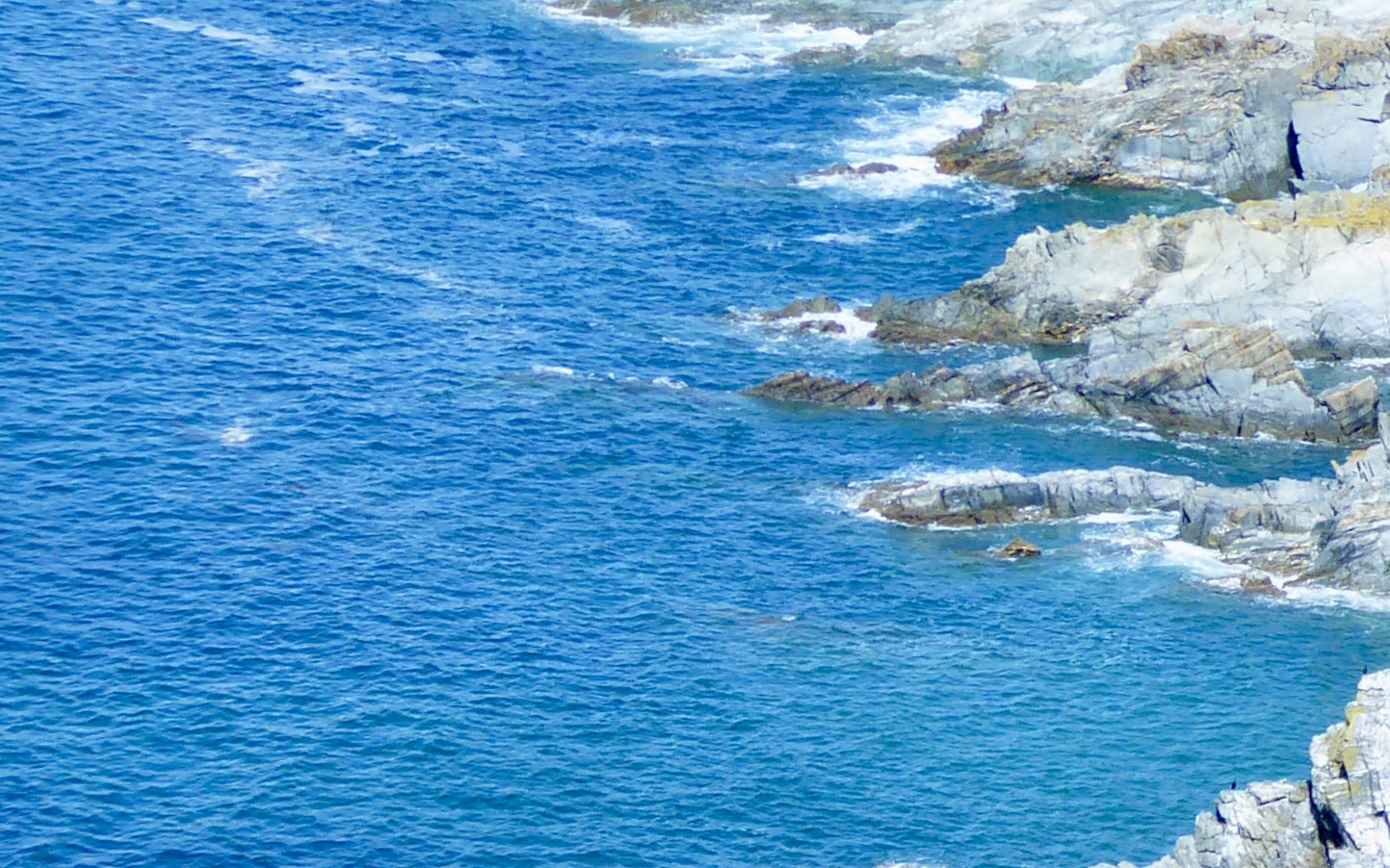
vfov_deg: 6.9
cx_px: 1775
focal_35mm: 191
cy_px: 574
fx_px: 7236
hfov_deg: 10.7
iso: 80
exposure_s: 1/400
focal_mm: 11.7
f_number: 4.4
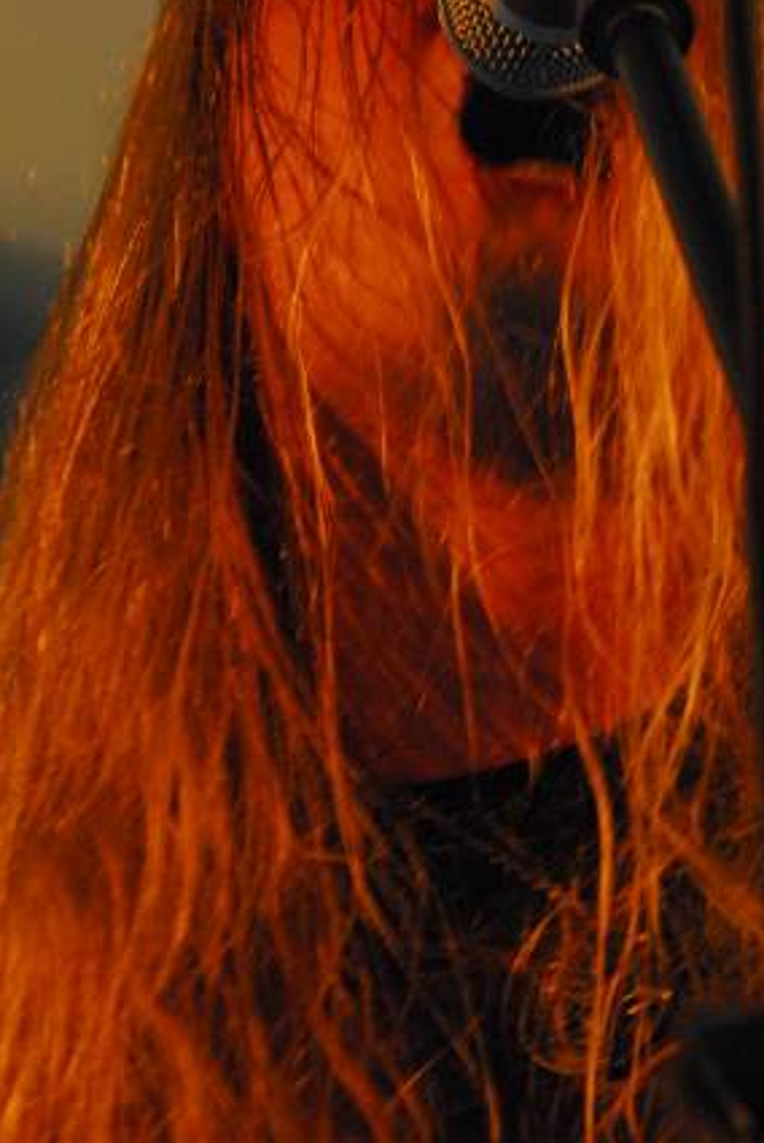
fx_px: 5498
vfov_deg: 11.8
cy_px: 237
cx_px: 473
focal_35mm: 173
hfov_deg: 7.9
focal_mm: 70
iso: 1600
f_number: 5.6
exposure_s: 1/40
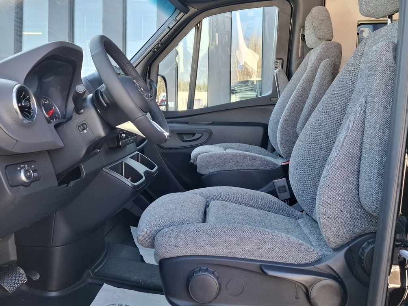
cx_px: 208
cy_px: 109
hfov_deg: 55.3
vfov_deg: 42.5
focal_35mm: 33
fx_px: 389
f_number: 1.8
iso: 64
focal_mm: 5.54
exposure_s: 1/100
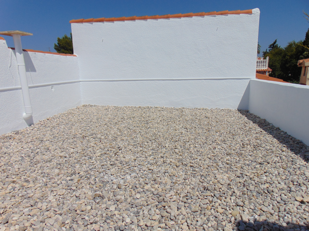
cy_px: 116
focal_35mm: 25
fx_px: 223
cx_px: 154
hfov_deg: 69.4
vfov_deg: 54.9
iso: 80
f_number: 7.7
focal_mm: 4.5
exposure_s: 1/800
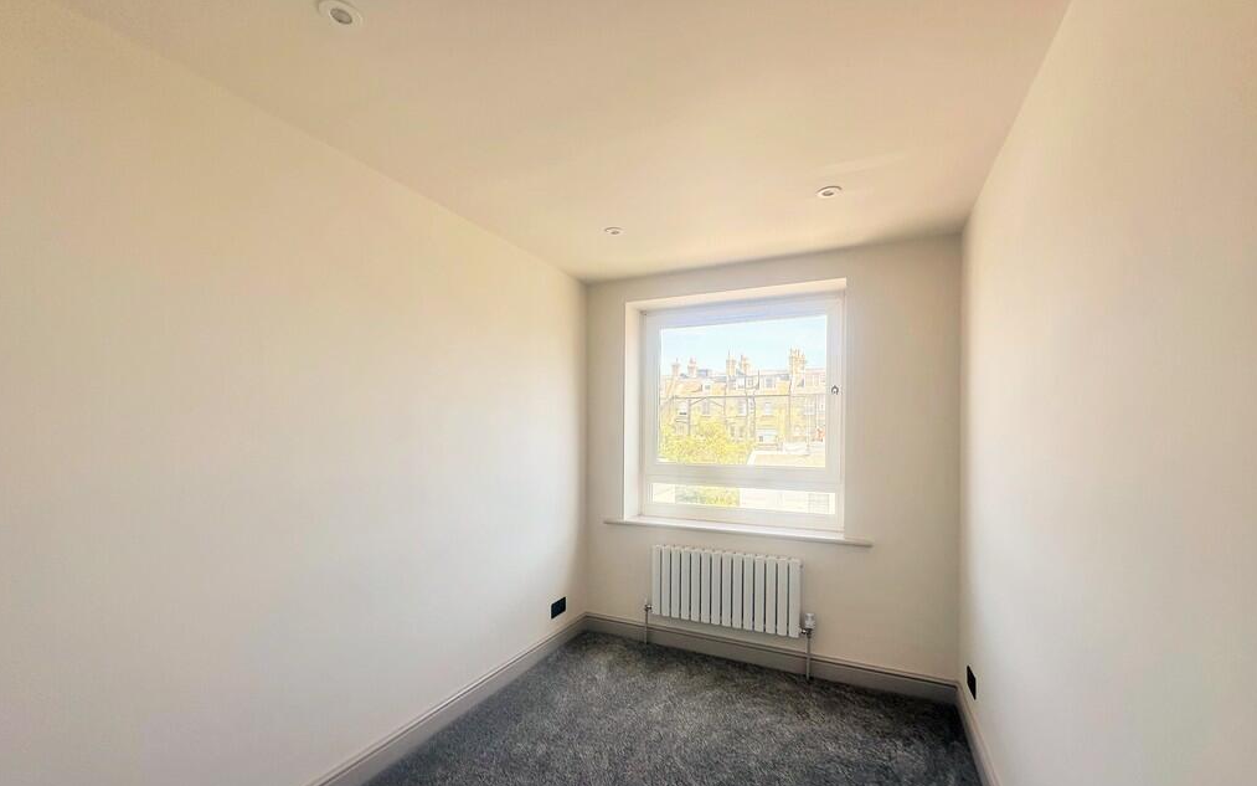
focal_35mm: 15
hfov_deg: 101.5
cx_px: 627
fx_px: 514
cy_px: 435
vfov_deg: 74.6
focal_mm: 2.22
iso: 40
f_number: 2.2
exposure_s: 1/219
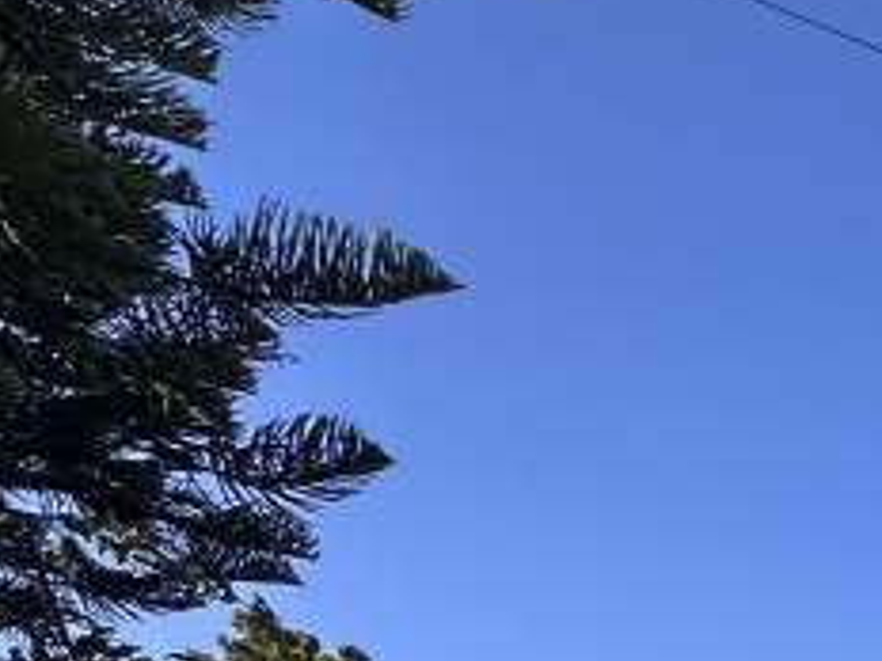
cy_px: 1180
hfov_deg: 17.8
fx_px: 1860
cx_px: 1802
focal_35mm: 73
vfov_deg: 16.8
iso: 50
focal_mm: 2.22
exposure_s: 1/1195
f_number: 2.2
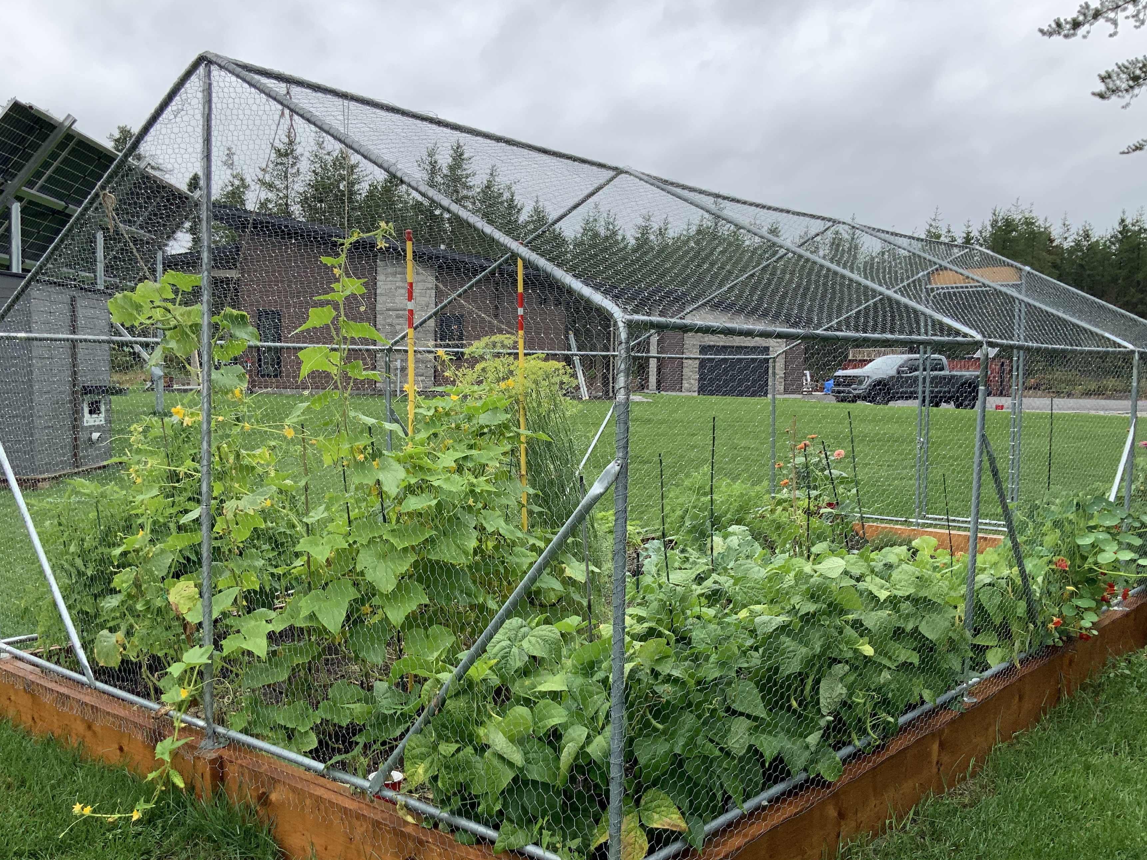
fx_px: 1127
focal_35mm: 34
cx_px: 544
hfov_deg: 53.9
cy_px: 461
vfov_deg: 41.8
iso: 16
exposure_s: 1/391
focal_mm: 3
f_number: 1.8
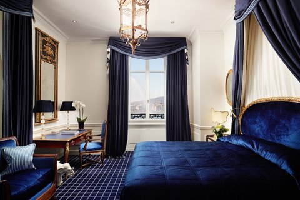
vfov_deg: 59.5
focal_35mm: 21
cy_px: 100
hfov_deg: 81.2
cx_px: 150
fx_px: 175
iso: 250
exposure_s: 1/250
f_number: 16
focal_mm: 21
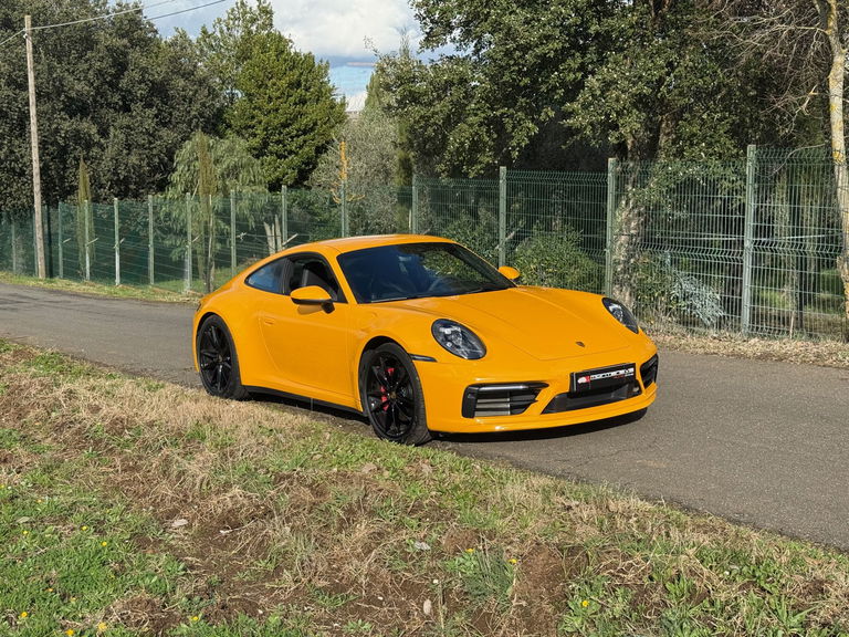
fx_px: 1177
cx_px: 424
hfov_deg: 39.7
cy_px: 318
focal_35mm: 48
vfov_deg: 30.3
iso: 64
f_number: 1.78
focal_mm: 6.76
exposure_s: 1/3226
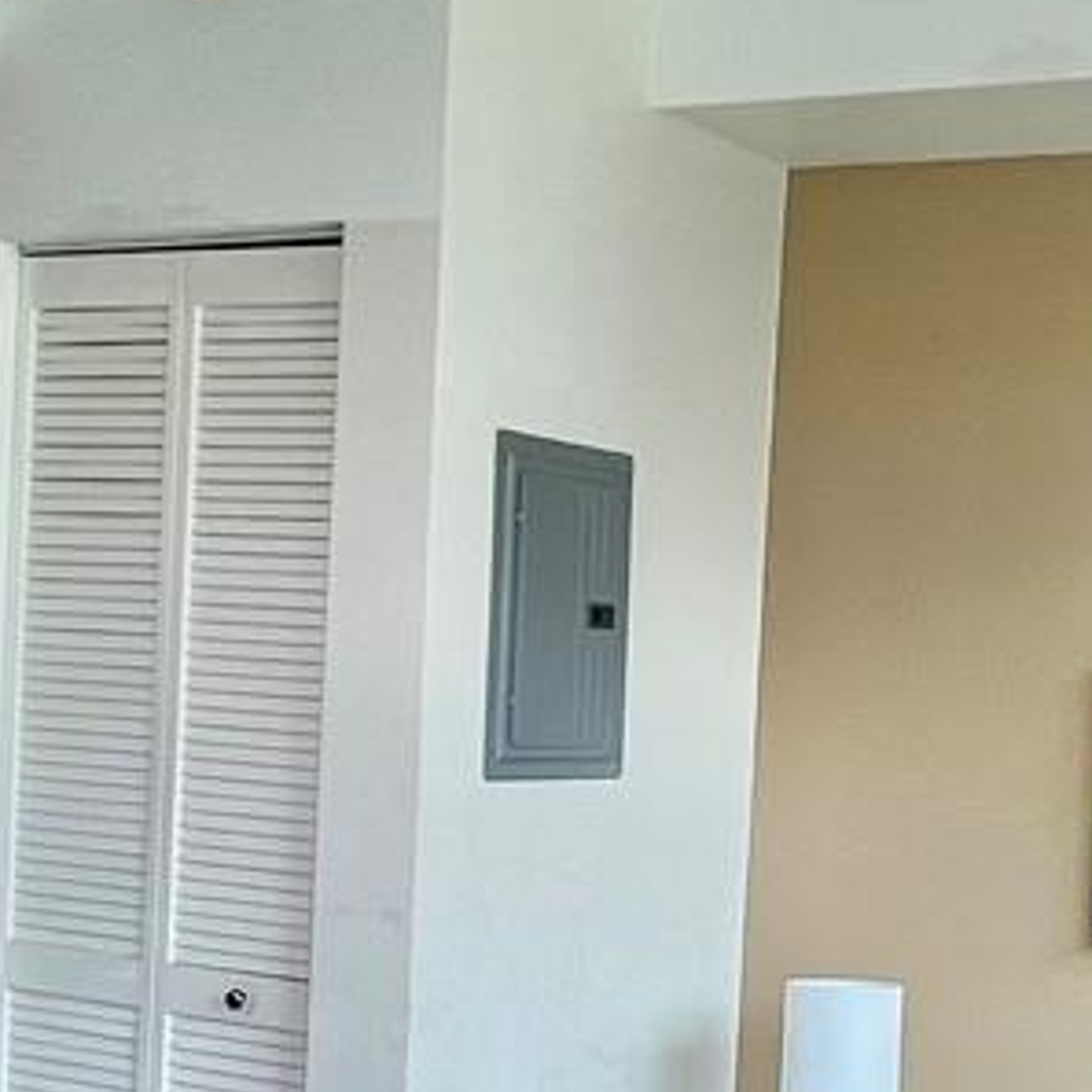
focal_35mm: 62
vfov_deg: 27.0
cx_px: 956
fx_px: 2213
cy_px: 916
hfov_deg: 26.9
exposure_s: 1/120
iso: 125
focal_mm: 1.57
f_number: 1.8
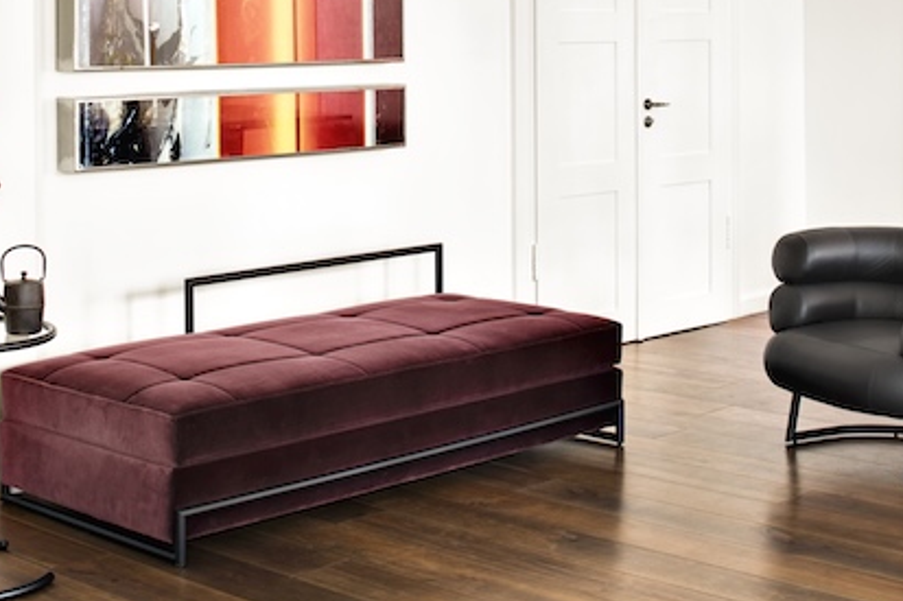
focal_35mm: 72
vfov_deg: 18.9
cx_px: 409
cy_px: 238
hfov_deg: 28.1
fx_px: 1805
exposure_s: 1/3
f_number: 11
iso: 200
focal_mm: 45
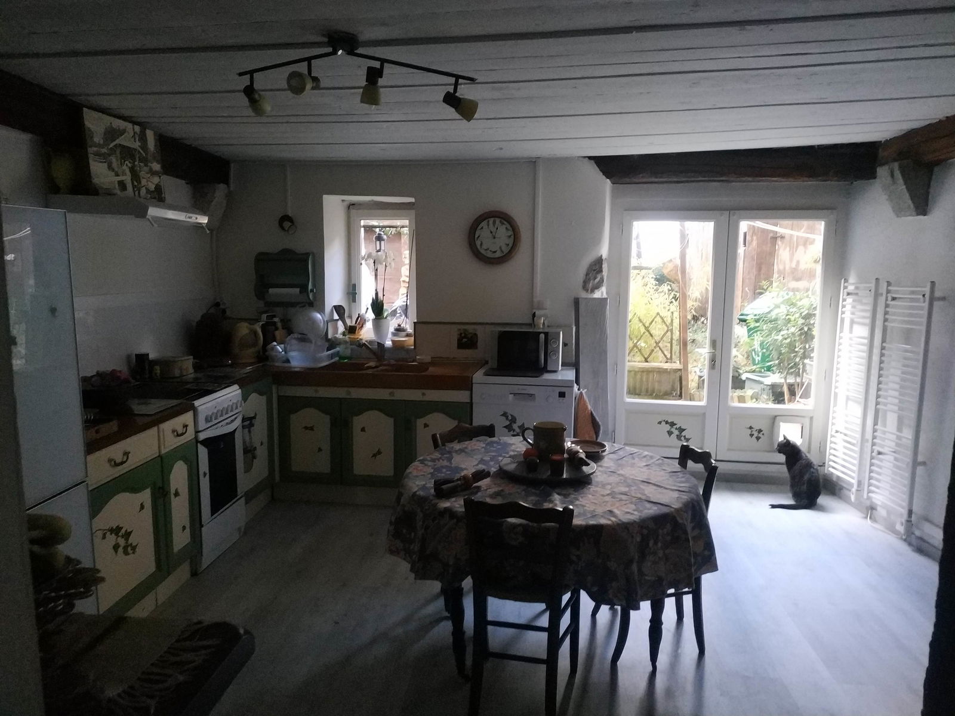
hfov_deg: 71.6
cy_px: 358
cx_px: 478
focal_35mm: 24
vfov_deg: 56.8
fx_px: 662
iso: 640
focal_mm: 3.94
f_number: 1.9
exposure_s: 1/20
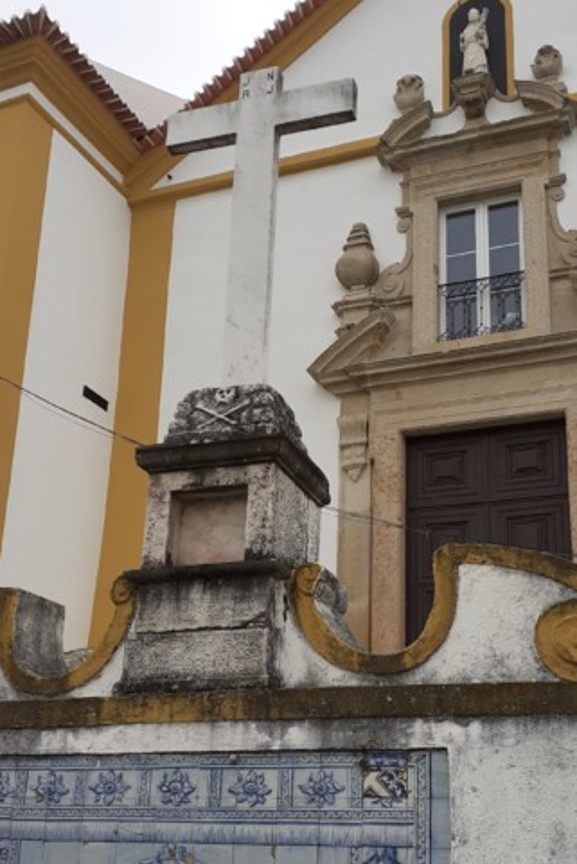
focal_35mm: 42
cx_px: 316
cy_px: 533
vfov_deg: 46.0
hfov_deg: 31.9
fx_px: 1009
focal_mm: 3.6
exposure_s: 1/649
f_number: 1.9
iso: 40
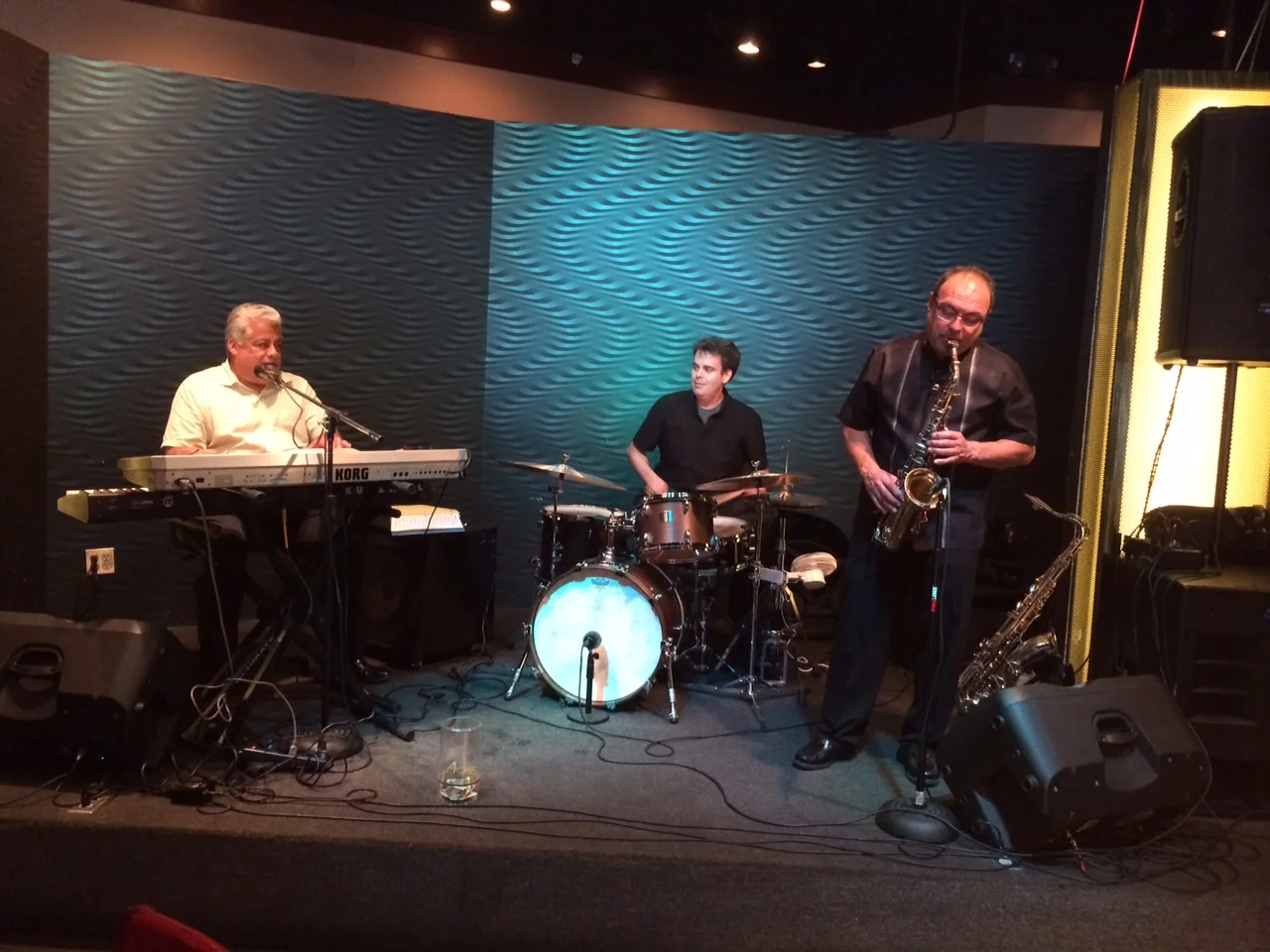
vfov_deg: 46.8
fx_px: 1101
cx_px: 635
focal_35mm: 30
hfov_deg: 60.0
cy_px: 476
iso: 320
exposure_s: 1/15
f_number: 2.2
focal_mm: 4.12
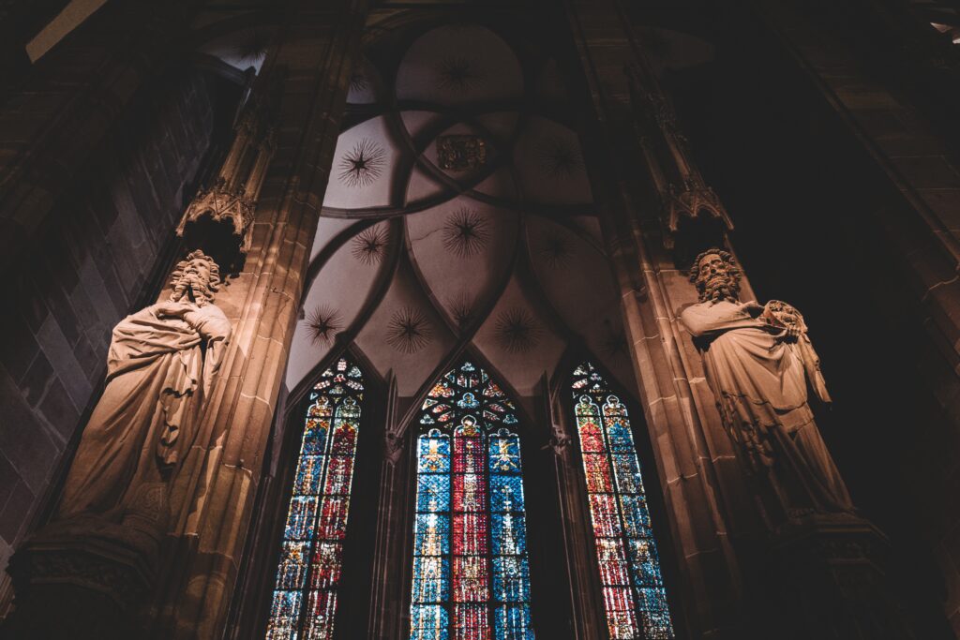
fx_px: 747
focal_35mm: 28
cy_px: 320
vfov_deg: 46.4
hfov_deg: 65.5
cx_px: 480
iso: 2500
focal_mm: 28
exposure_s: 1/125
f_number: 2.8
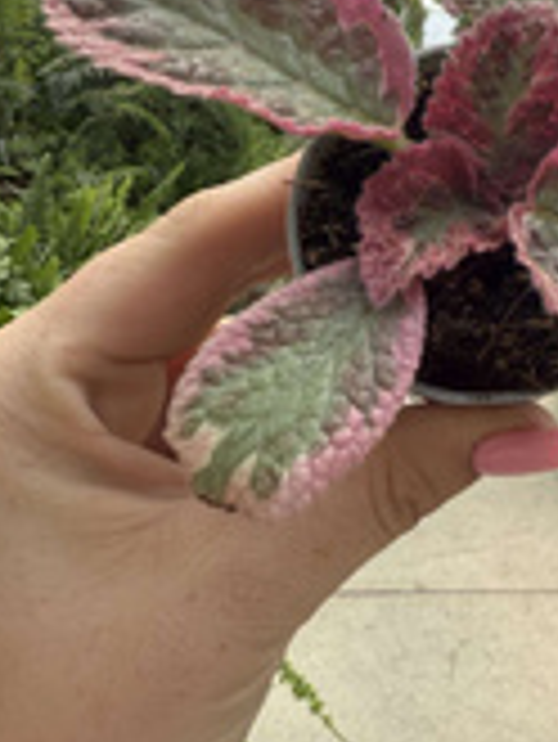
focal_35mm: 53
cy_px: 139
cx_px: 560
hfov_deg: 26.1
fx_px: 1138
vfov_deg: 34.9
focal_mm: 2.22
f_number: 2.2
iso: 64
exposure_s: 1/565
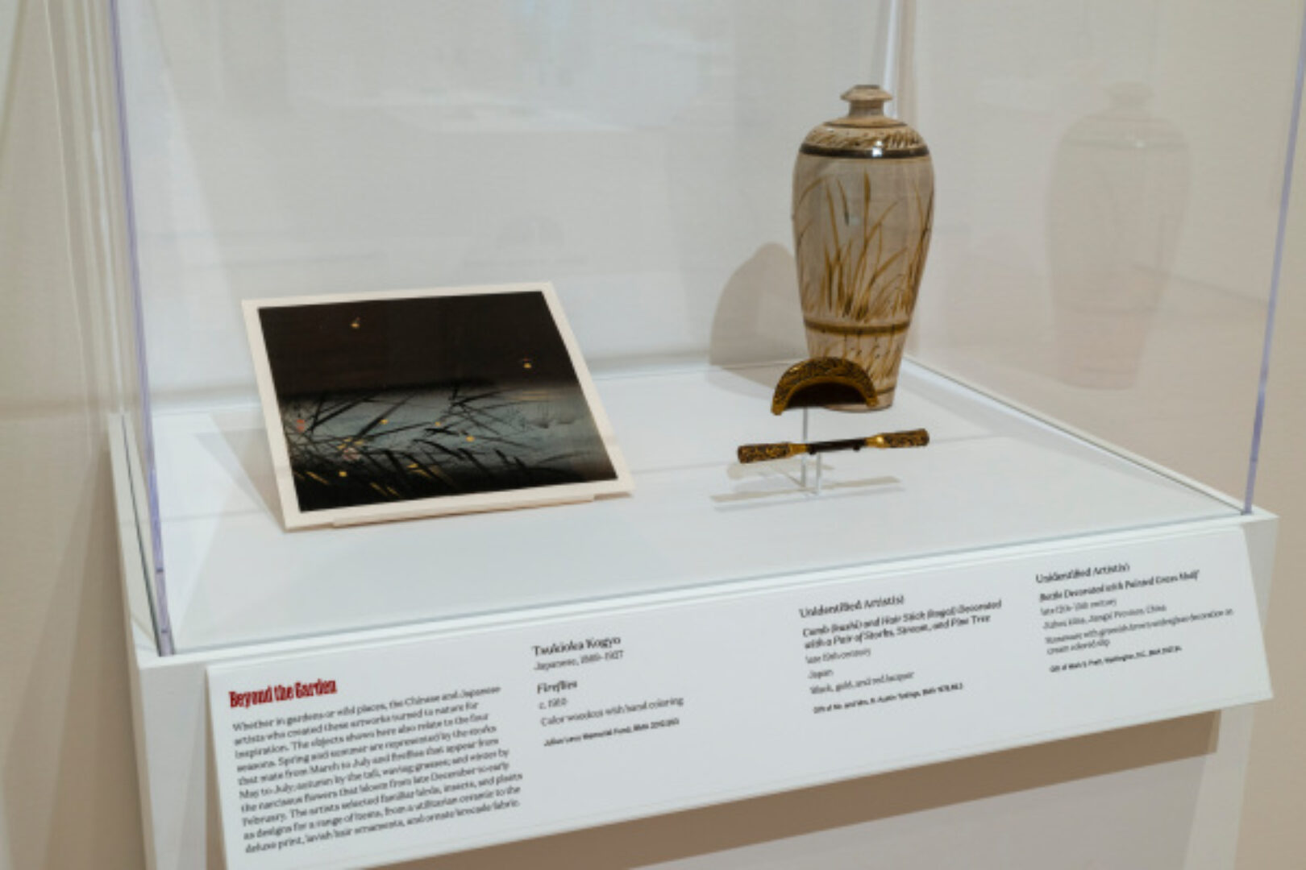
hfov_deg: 44.5
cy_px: 435
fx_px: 1596
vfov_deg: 30.5
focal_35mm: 44
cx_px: 653
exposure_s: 1/4
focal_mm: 44
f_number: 8
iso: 400
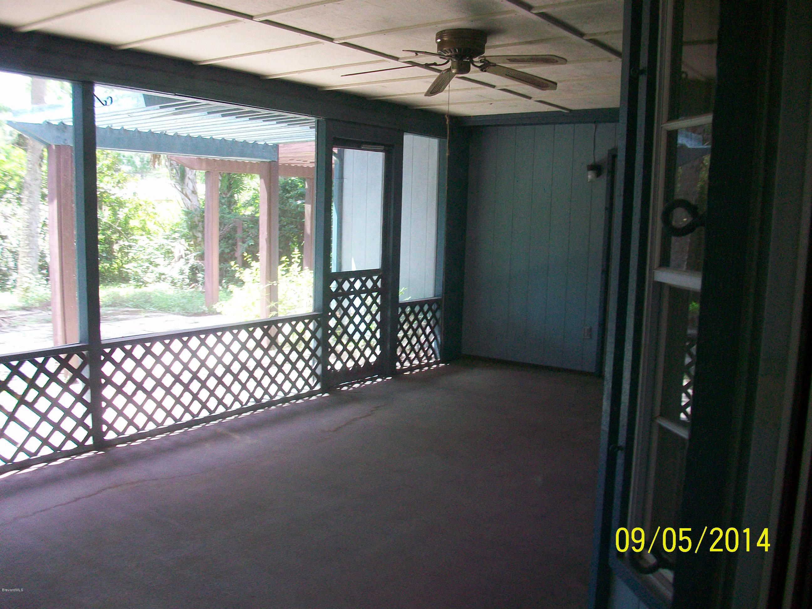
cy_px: 304
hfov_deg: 56.8
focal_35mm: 32
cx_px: 406
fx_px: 751
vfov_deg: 44.2
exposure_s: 1/60
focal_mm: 5.7
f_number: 2.8
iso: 120
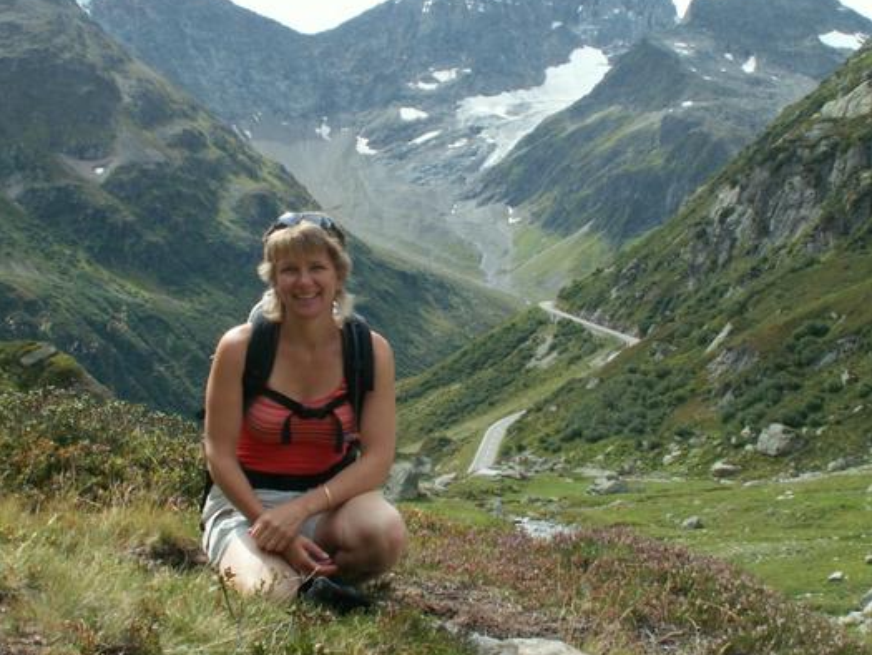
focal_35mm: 50
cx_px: 422
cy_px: 271
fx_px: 1260
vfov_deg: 29.1
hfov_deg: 38.2
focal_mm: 6.78
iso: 50
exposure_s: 1/60
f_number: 8
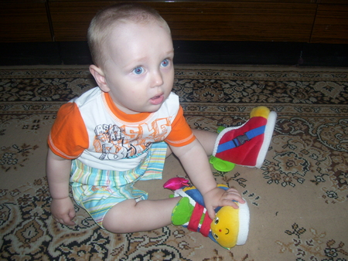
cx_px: 174
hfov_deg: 51.3
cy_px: 130
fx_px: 362
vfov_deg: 39.7
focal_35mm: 36
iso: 80
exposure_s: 1/60
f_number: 2.7
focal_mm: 6
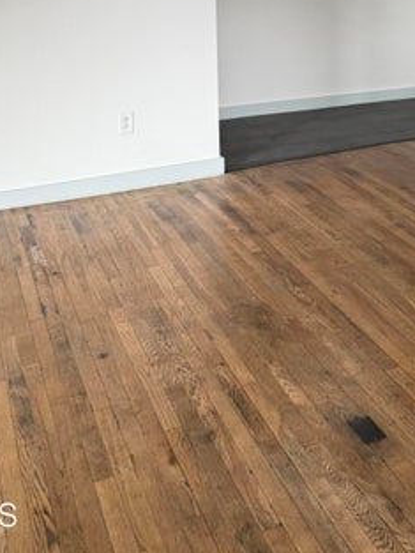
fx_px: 783
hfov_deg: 29.3
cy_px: 2
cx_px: 302
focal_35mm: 49
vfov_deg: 35.3
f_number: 1.78
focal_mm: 6.76
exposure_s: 1/120
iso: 64
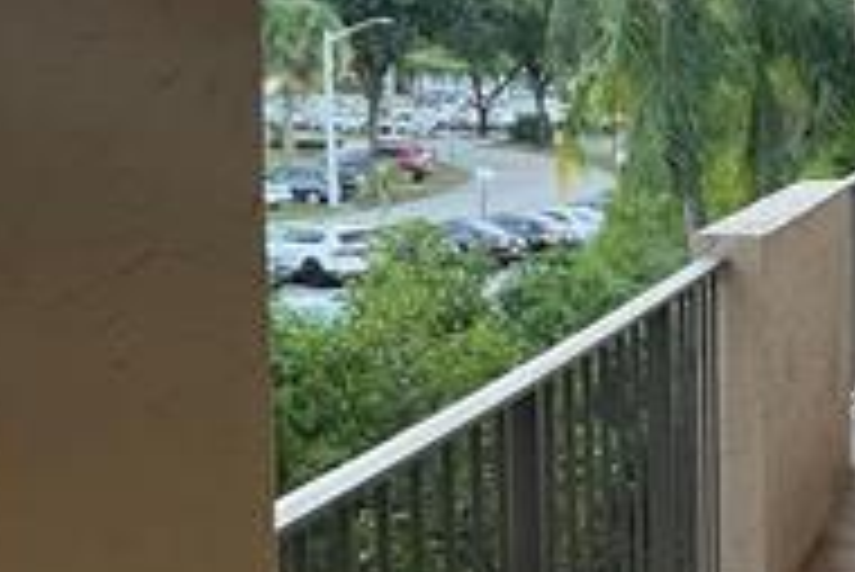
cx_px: 904
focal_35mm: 95
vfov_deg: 14.4
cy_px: 401
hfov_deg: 20.6
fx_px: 2258
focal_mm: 3
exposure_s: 1/60
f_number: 1.8
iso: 100
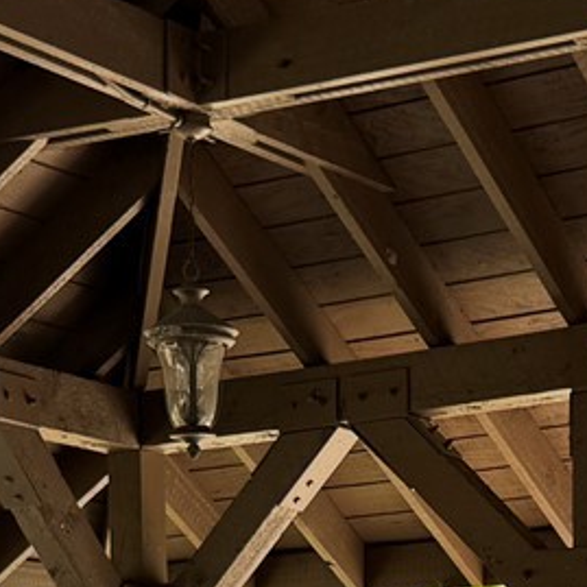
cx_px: 233
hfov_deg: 13.8
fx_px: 2417
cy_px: 893
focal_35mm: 126
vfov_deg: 13.1
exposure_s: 1/383
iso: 80
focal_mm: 6.76
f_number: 1.78
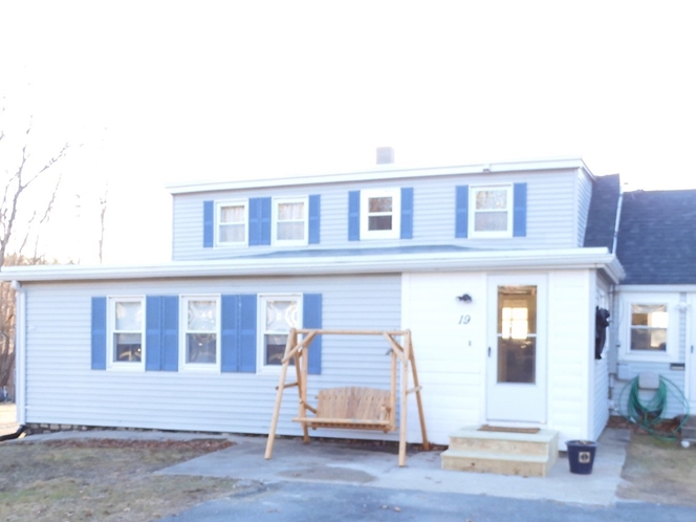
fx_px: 744
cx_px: 386
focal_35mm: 37
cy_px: 336
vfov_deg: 38.3
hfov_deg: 50.0
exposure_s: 1/50
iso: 100
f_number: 3.4
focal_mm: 4.3
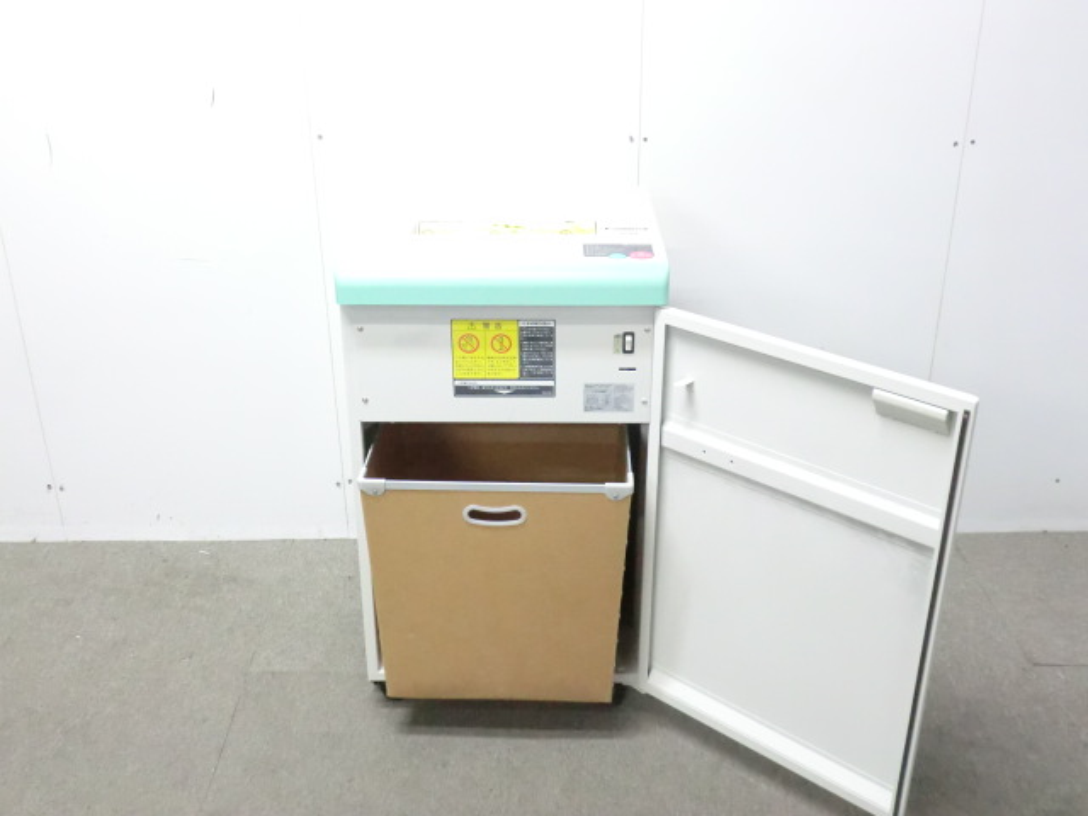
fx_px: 1194
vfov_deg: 37.7
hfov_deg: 49.0
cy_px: 408
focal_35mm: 38
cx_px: 544
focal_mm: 6.9
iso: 800
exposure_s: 1/30
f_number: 3.9
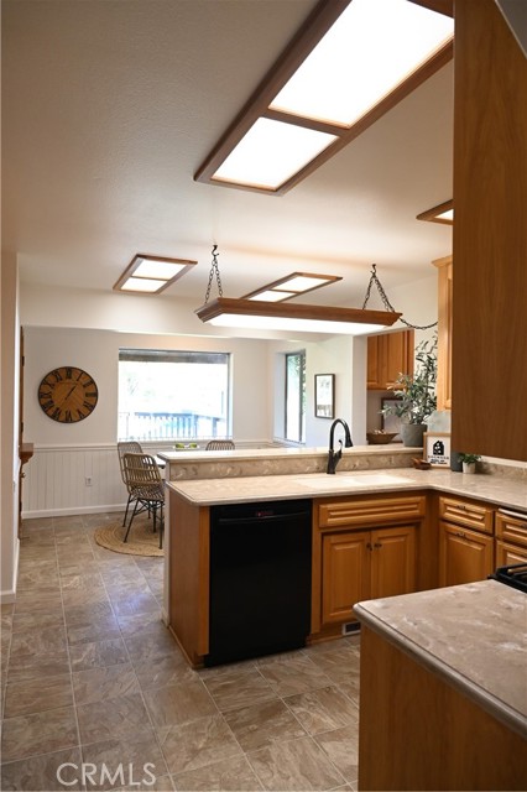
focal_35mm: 24
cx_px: 264
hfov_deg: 53.1
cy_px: 396
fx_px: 528
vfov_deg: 73.8
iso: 1600
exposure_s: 1/125
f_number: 5.6
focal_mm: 24
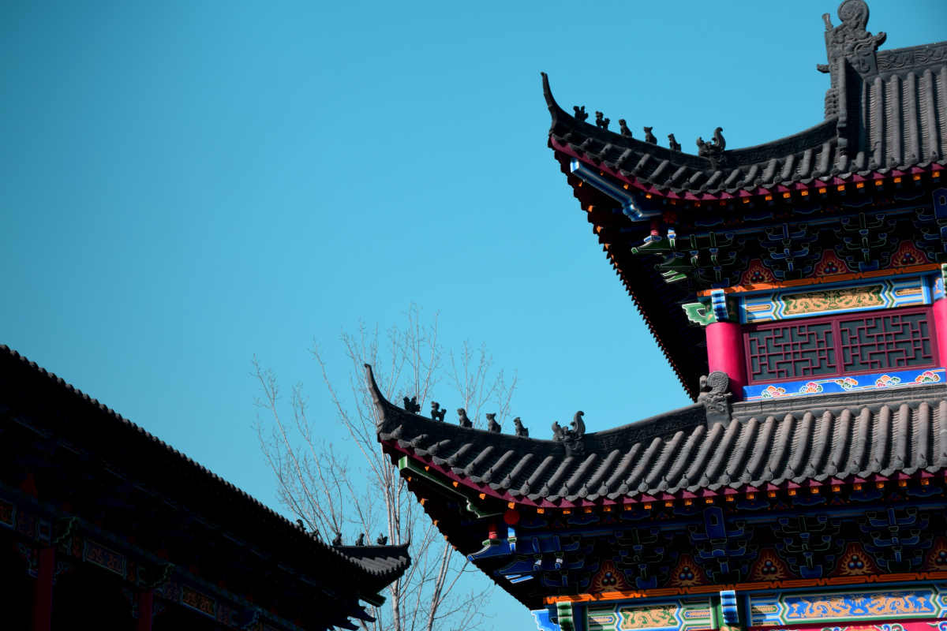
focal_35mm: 78
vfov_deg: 17.5
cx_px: 474
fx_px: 2052
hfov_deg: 26.0
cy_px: 316
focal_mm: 52
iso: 200
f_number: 9
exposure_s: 1/320
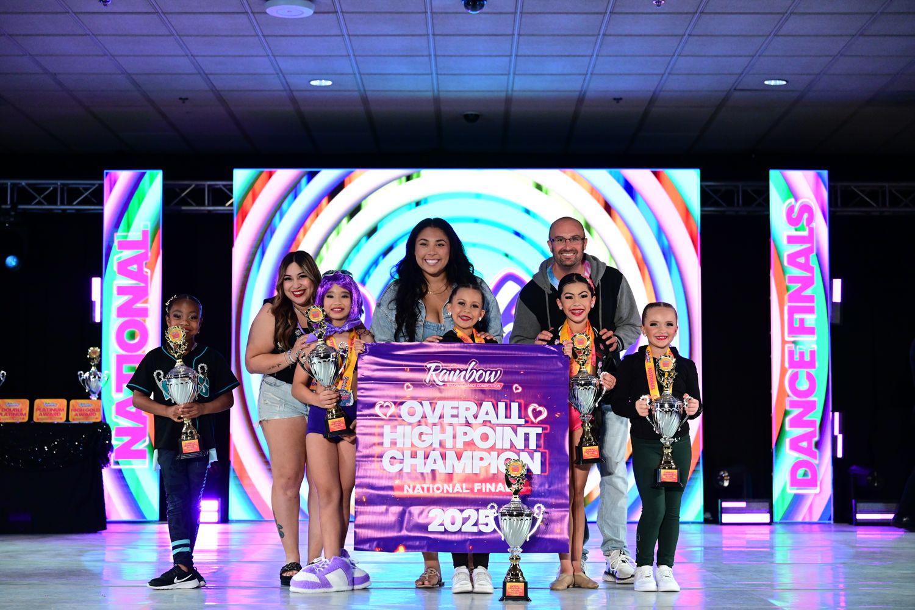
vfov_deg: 21.6
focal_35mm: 63
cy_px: 305
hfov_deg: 31.9
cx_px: 458
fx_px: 1601
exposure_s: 1/1000
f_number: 3.2
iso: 3200
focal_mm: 63
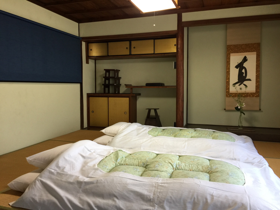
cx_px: 140
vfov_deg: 48.2
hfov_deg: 61.7
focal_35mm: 29
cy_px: 105
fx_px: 235
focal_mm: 4.15
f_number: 2.2
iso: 50
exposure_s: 1/30
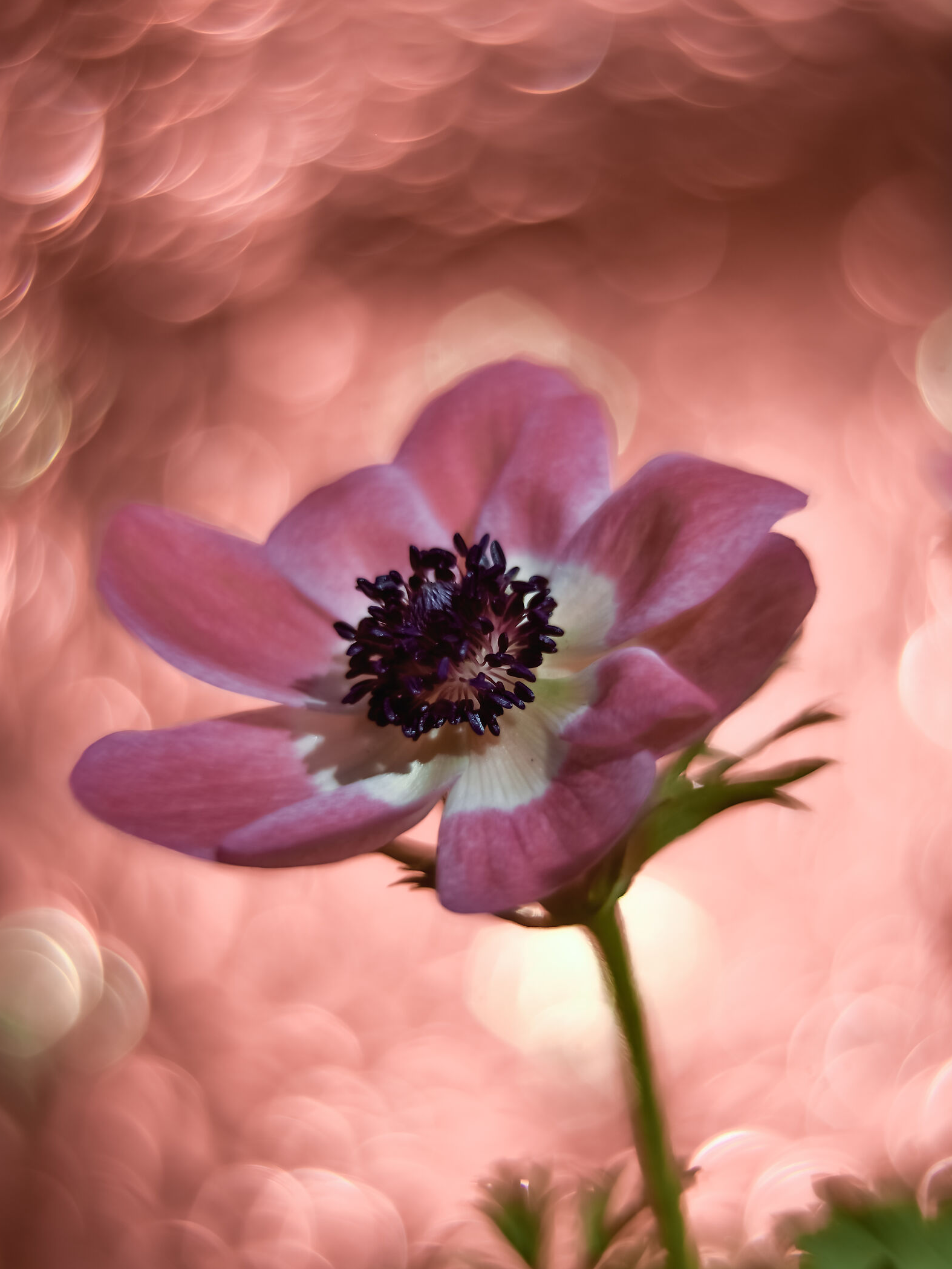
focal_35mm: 55
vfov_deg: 34.9
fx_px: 2017
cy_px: 652
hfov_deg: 26.6
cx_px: 471
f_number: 1.8
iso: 100
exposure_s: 1/3200
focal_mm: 50
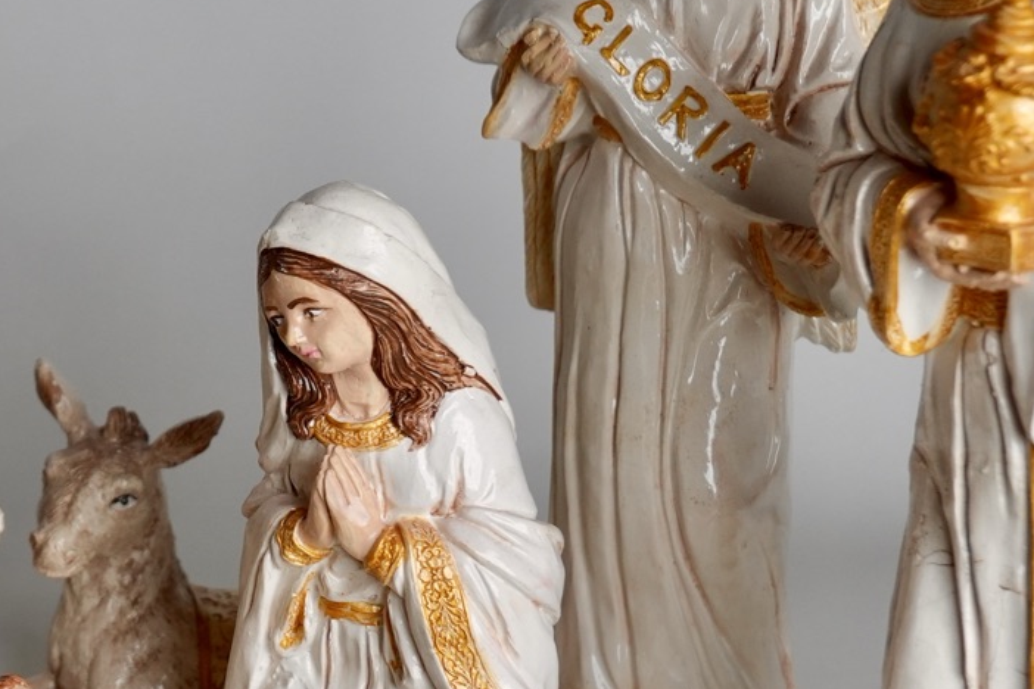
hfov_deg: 17.2
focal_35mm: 115
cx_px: -85
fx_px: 3315
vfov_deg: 11.9
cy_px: 370
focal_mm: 27
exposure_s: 1/800
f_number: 2.8
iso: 400
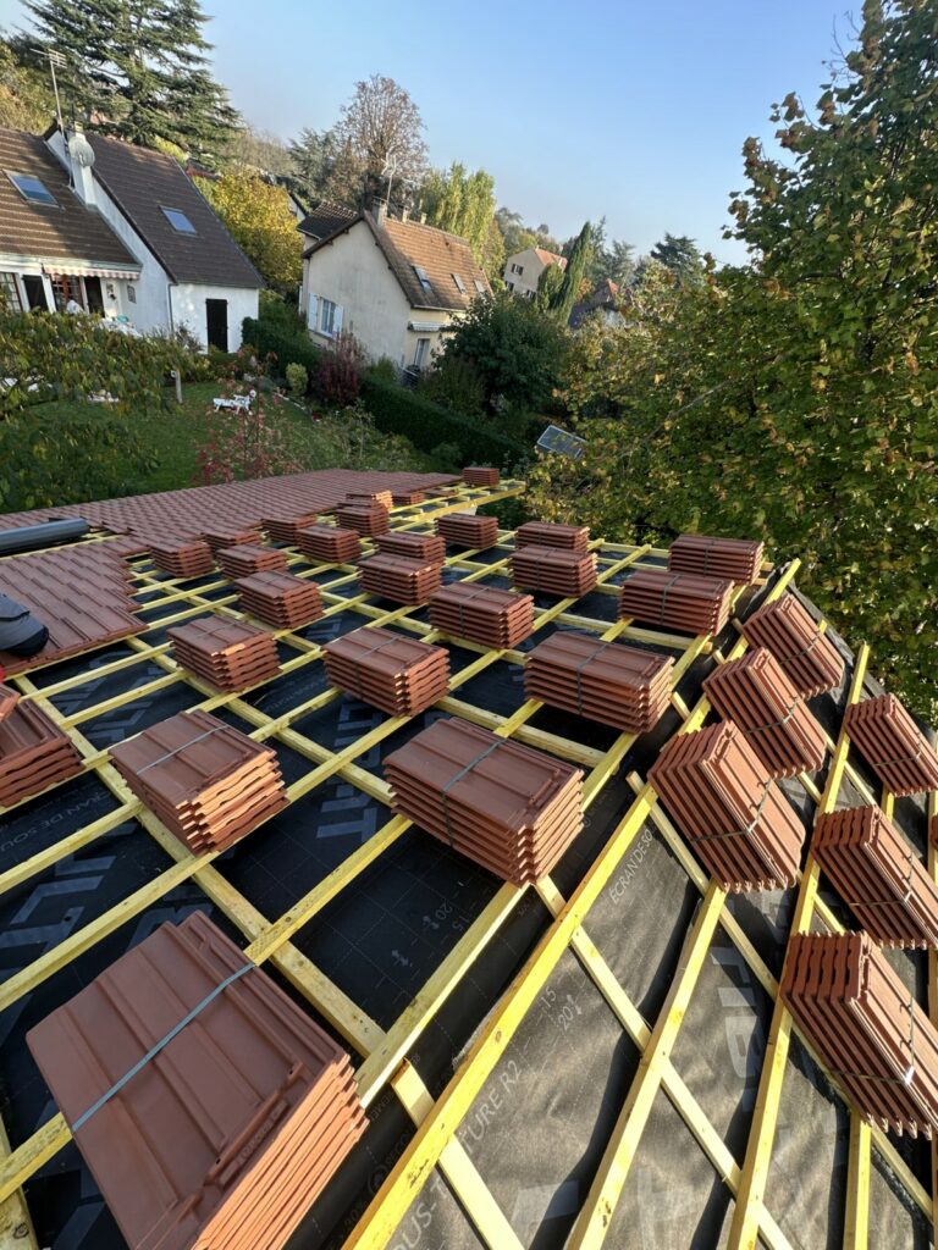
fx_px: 506
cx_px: 469
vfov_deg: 102.1
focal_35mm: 14
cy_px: 625
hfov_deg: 85.7
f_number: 2.2
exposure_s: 1/148
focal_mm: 2.22
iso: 40
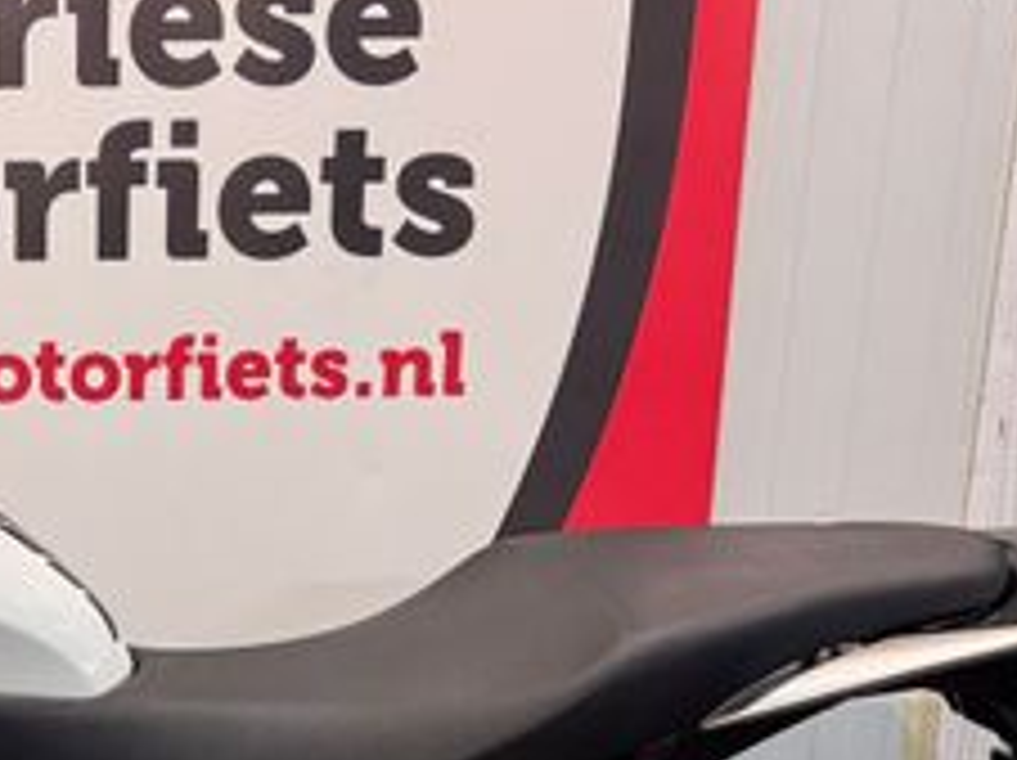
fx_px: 1996
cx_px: -50
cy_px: 877
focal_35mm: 68
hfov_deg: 26.7
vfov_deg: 20.4
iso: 320
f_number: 1.78
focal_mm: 6.76
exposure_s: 1/50
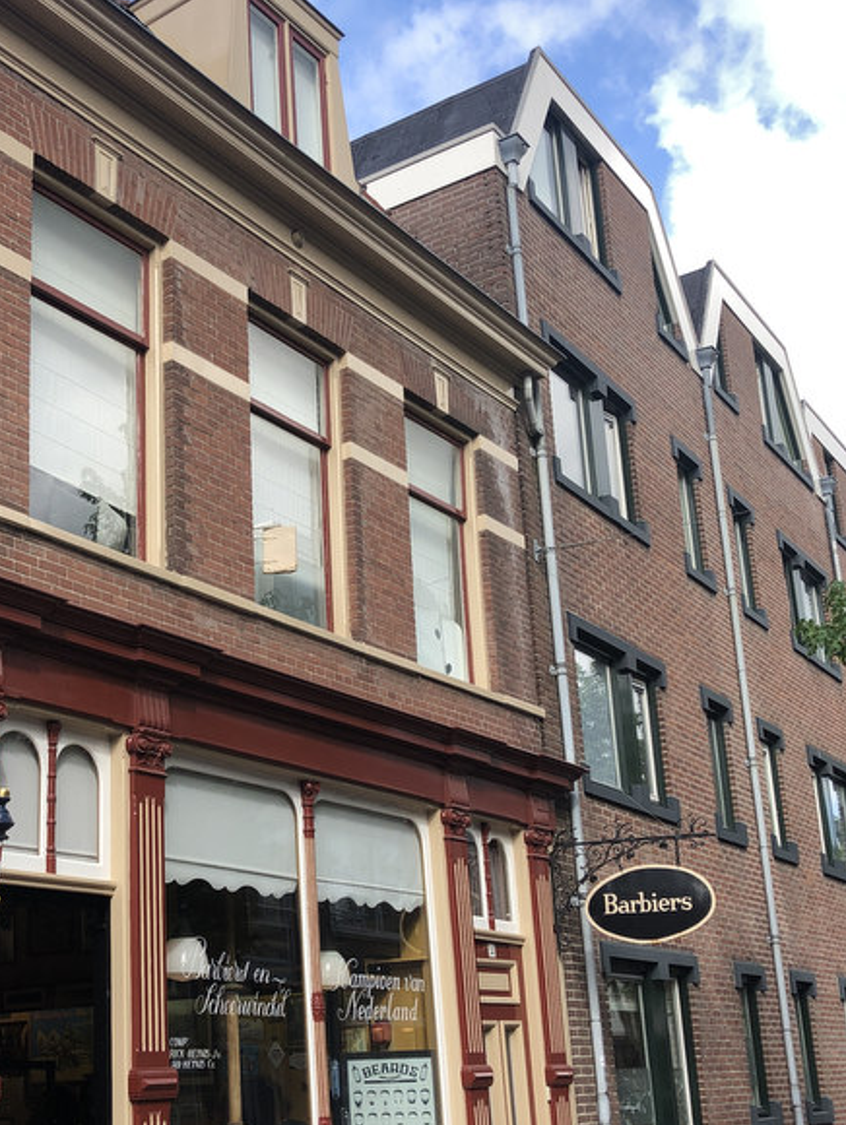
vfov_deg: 41.9
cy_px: 656
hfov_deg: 31.6
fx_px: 1464
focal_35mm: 45
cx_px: 208
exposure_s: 1/552
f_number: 1.8
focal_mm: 3.99
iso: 20
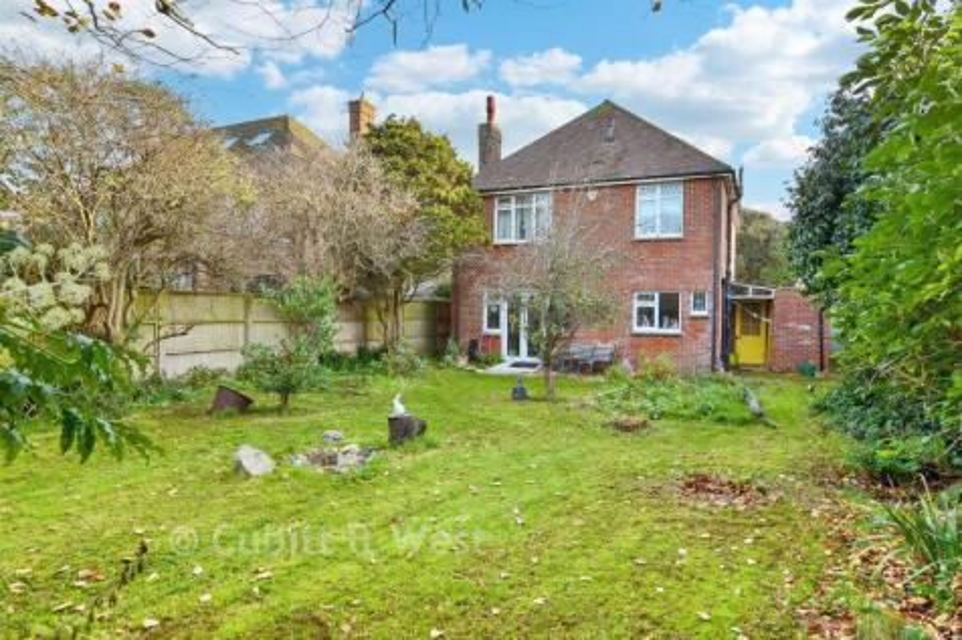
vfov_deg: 59.5
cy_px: 320
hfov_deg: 81.2
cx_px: 481
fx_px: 561
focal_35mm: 21
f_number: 8
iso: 200
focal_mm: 14
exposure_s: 1/125
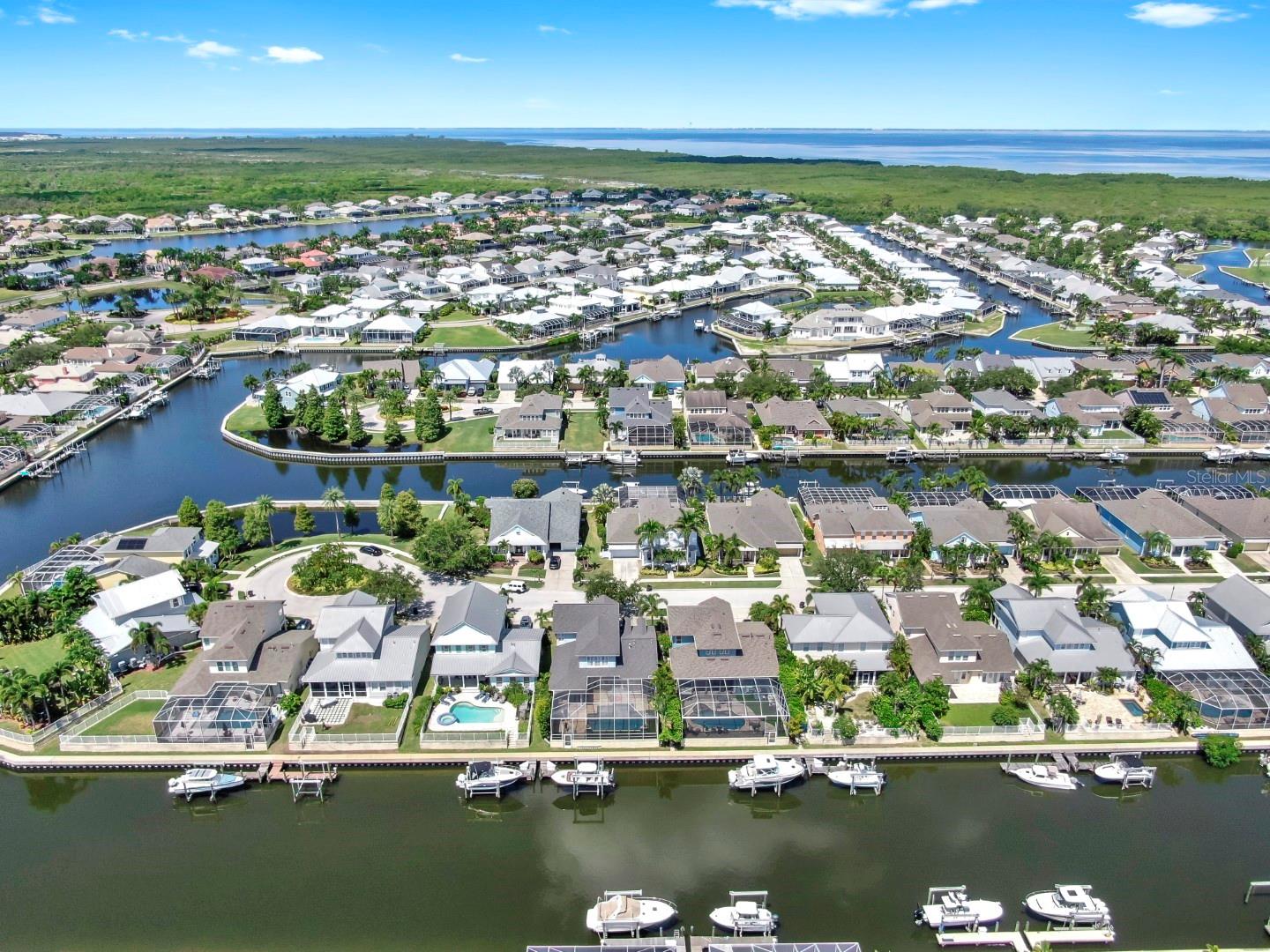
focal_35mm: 24
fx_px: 881
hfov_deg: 71.6
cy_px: 476
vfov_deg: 56.8
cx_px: 635
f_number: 2.8
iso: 100
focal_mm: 4.39
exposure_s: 1/1250
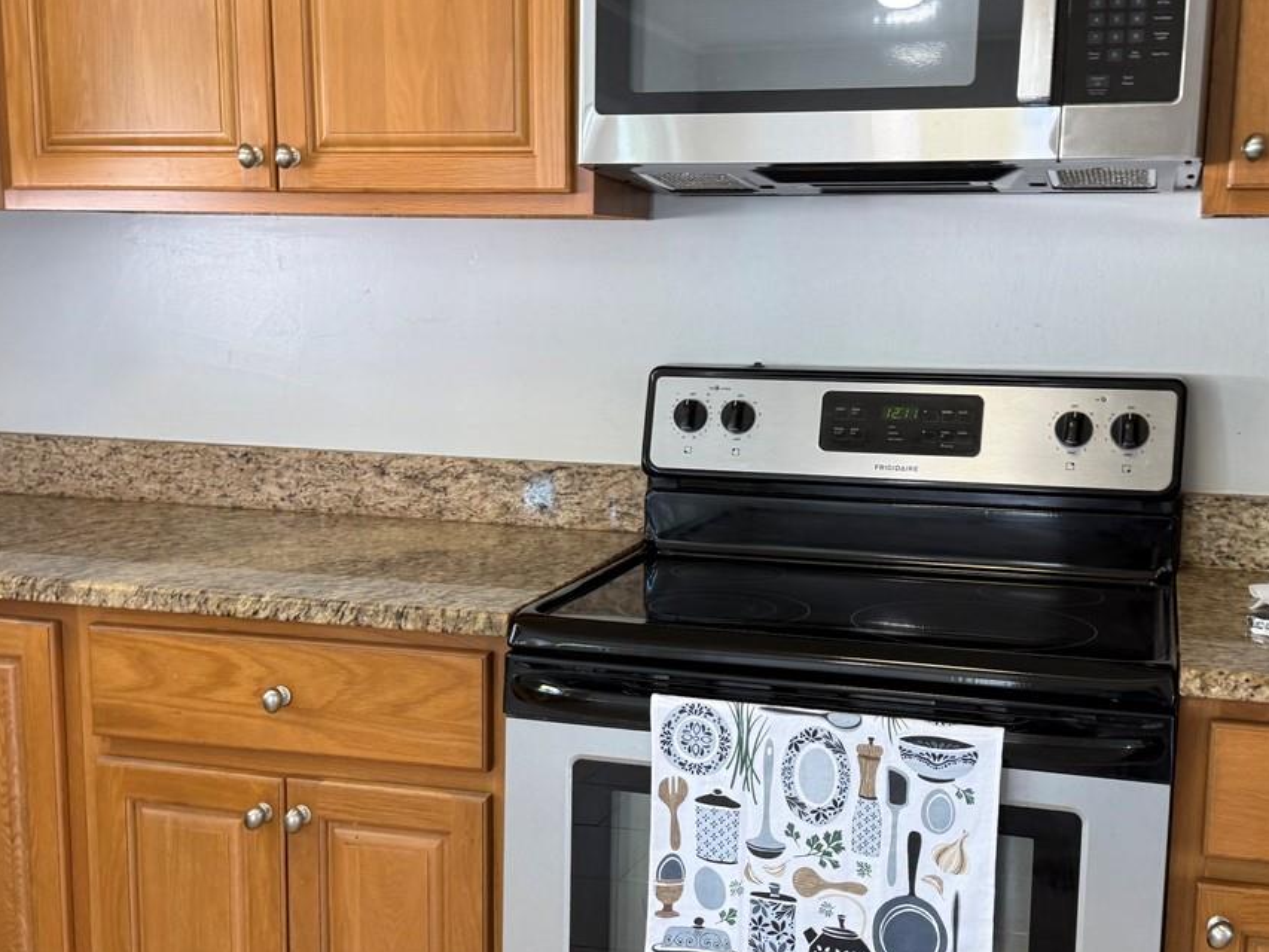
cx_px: 634
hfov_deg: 42.1
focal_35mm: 45
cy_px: 553
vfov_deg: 32.1
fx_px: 1650
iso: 160
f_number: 1.78
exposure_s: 1/60
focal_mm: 6.76
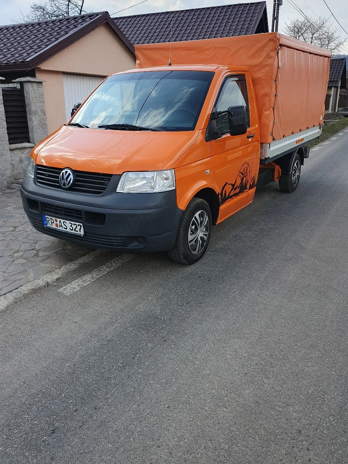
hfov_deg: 51.4
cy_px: 227
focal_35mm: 27
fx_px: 362
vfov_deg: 65.3
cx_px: 172
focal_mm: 4.32
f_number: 2.4
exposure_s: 1/1667
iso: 50
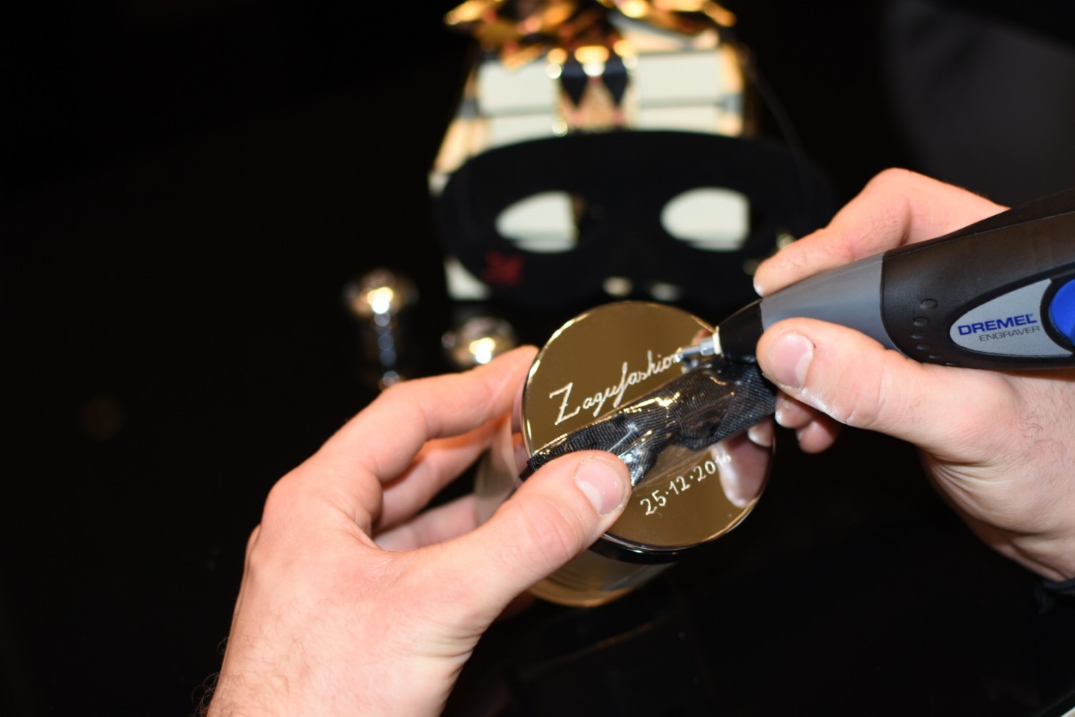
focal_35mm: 52
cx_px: 538
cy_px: 358
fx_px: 1568
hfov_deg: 37.9
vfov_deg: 25.8
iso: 100
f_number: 2.8
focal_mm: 35
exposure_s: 1/60
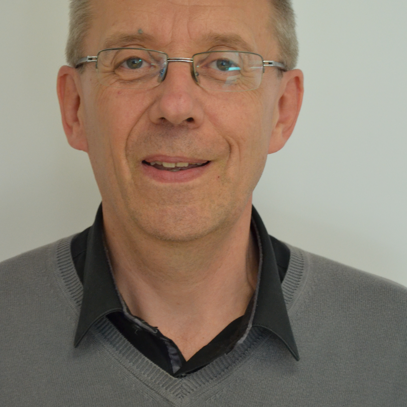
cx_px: 204
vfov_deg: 9.9
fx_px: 2354
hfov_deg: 9.9
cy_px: 175
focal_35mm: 177
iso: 1800
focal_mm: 92
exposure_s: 1/60
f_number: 5.6
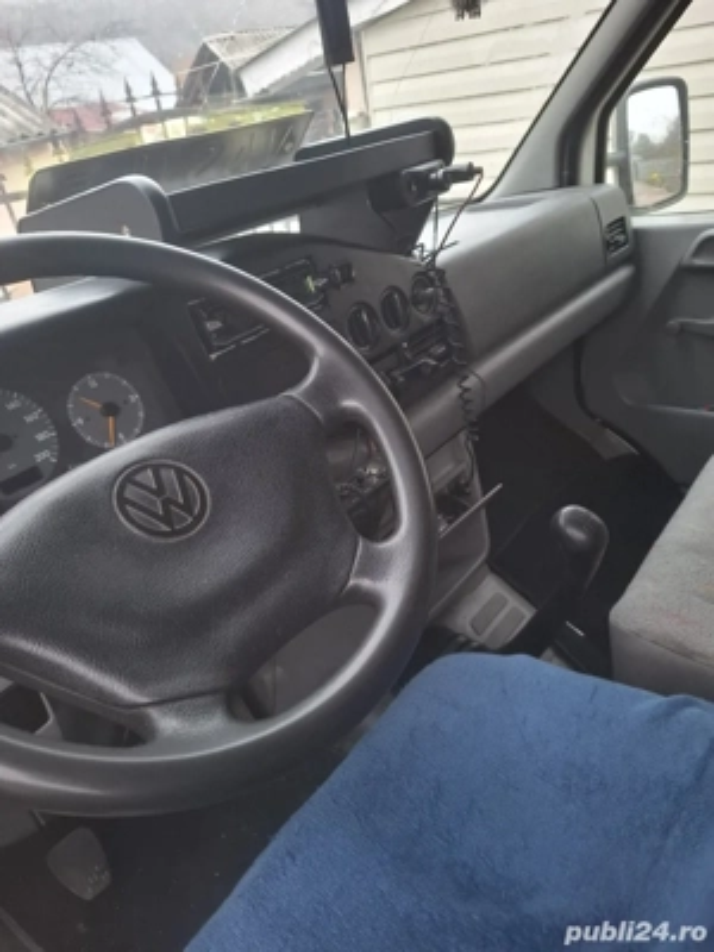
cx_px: 357
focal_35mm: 23
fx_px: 633
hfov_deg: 58.9
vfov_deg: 73.9
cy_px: 476
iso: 200
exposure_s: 1/50
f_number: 1.8
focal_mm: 5.54
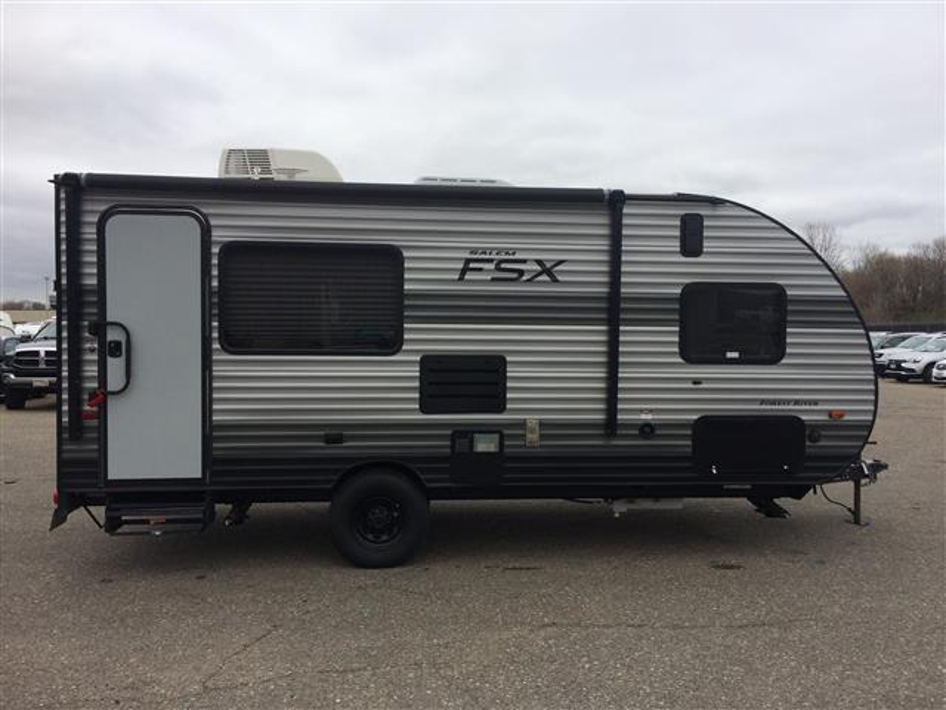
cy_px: 355
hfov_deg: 61.7
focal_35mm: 29
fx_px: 793
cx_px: 473
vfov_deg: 48.2
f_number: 2.2
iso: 32
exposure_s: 1/1709
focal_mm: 4.15
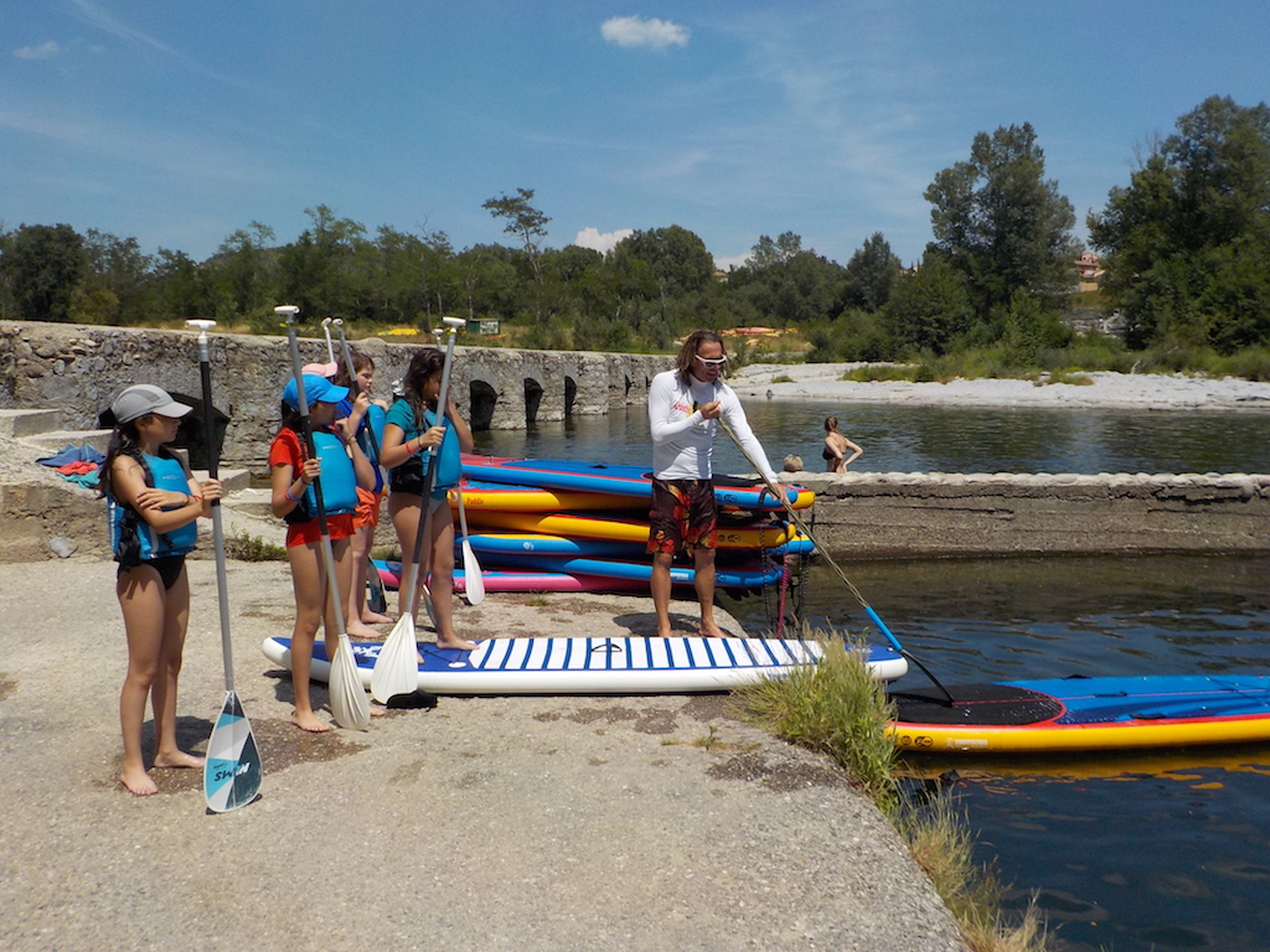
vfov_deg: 46.8
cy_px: 476
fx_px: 1101
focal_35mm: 30
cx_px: 635
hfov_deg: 60.0
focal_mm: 4.1
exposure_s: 1/640
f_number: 6.6
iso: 125
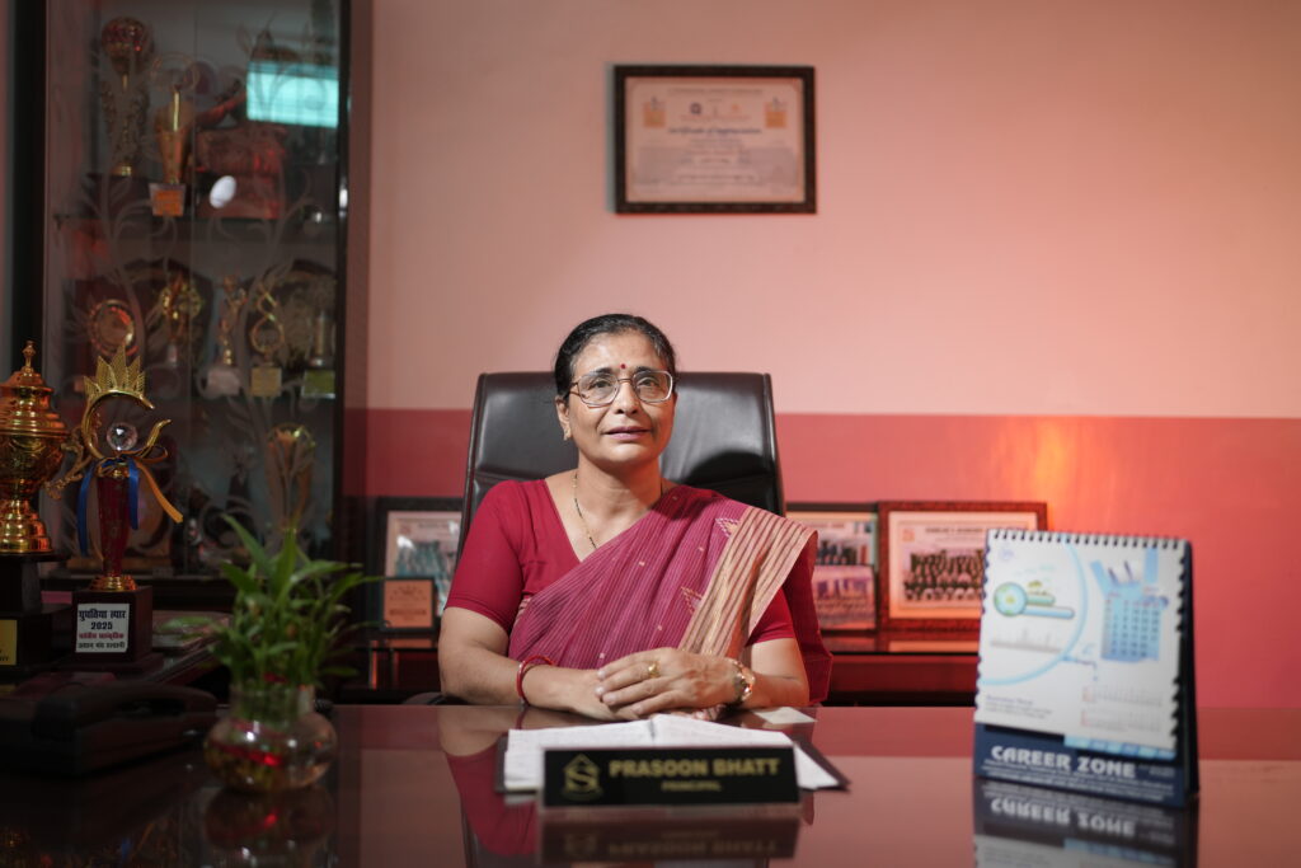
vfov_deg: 37.9
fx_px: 1265
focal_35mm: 35
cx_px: 650
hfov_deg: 54.4
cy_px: 434
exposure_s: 1/100
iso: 320
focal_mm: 35
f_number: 1.8
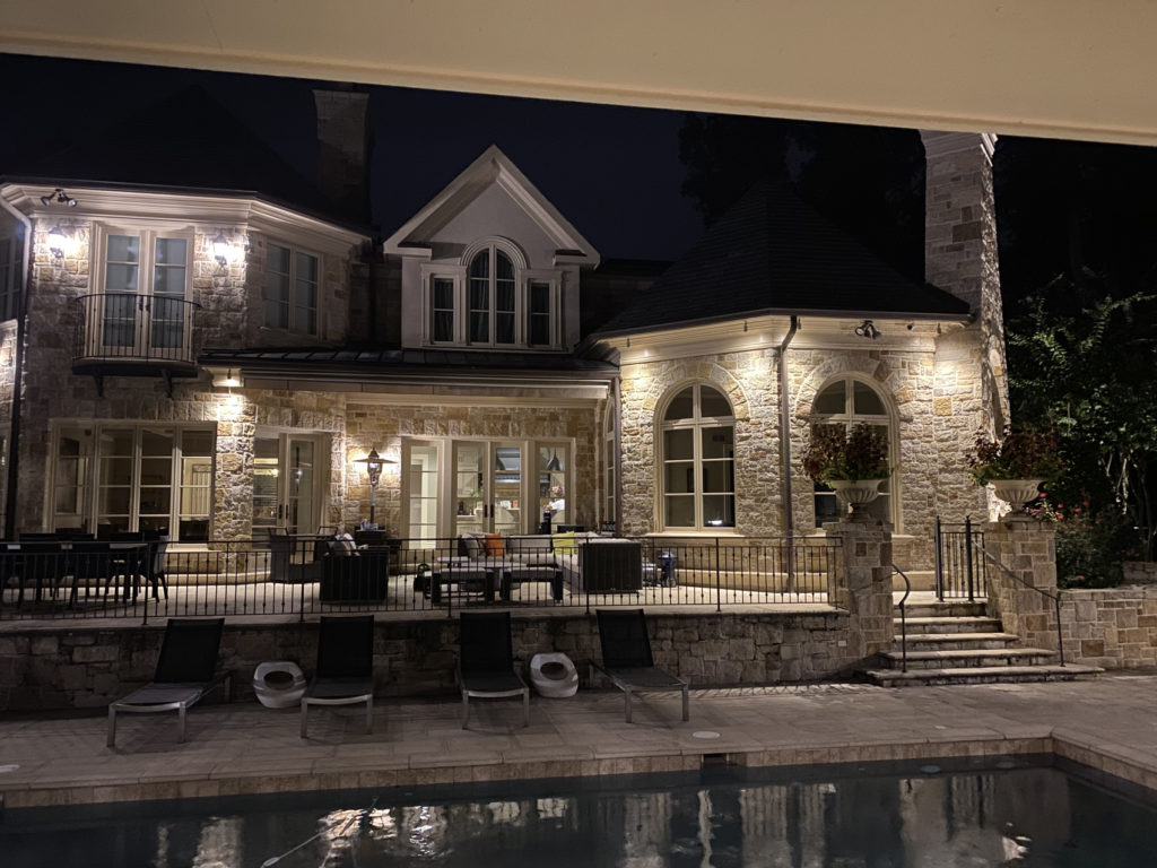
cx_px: 578
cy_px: 434
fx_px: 869
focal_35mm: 26
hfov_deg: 67.3
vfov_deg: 53.1
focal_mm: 4.25
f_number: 1.8
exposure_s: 1/10
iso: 500
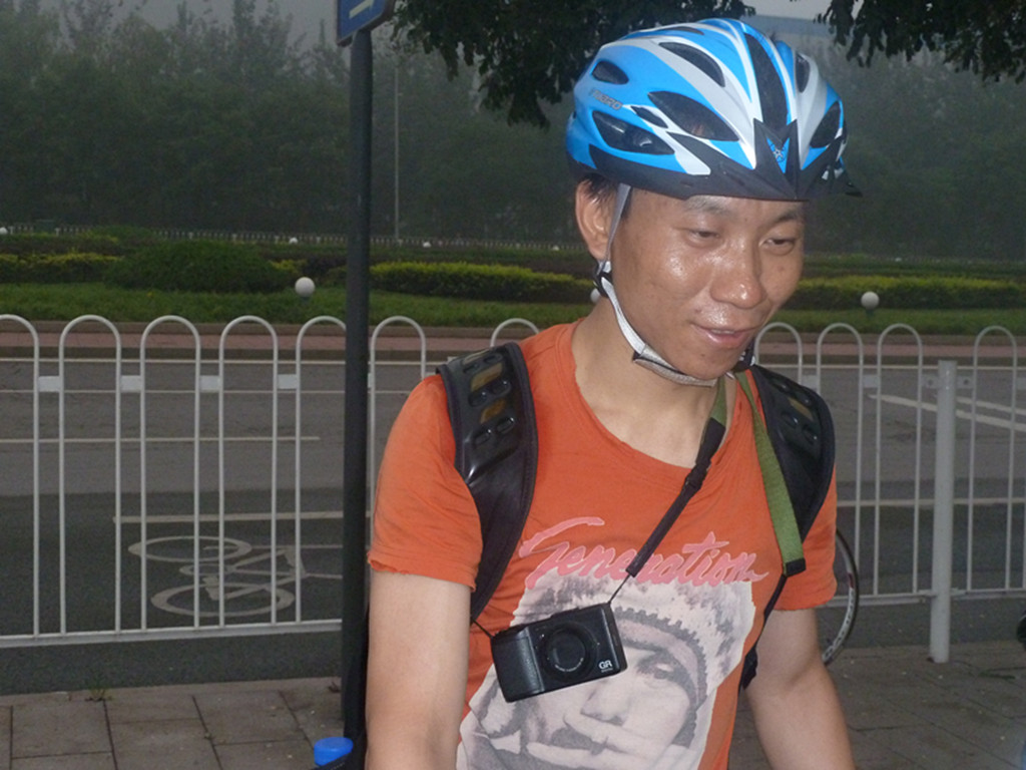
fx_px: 1541
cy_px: 385
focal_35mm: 52
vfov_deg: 28.0
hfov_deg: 36.8
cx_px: 513
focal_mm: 8.5
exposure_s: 1/125
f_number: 3.8
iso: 400
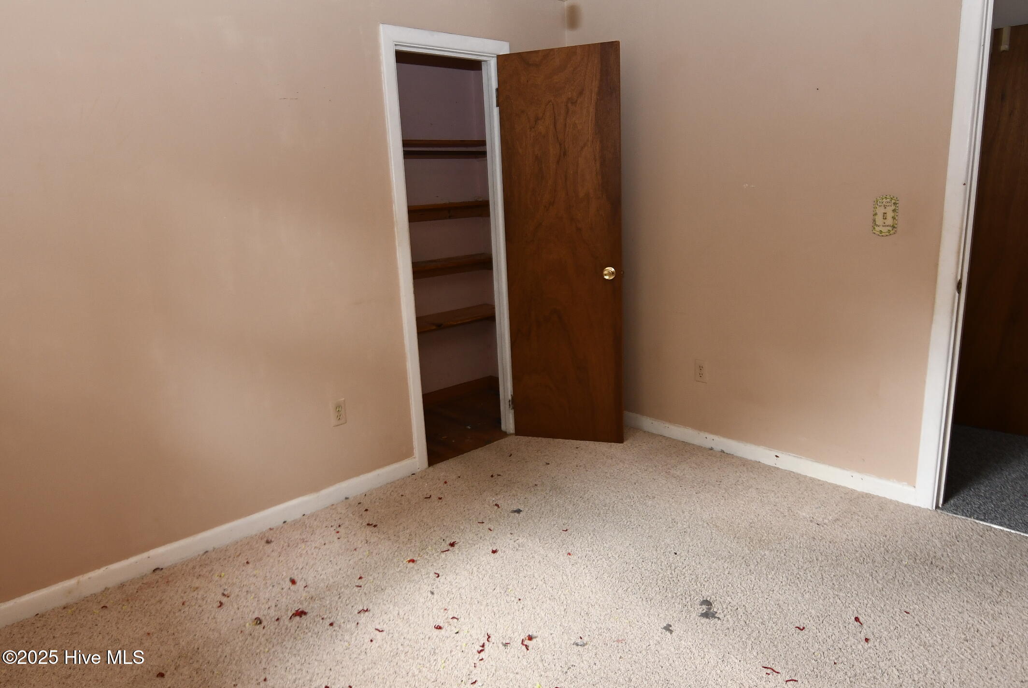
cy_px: 344
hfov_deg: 78.5
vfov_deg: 57.3
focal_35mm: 22
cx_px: 514
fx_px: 629
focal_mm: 11
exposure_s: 1/60
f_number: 4
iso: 720
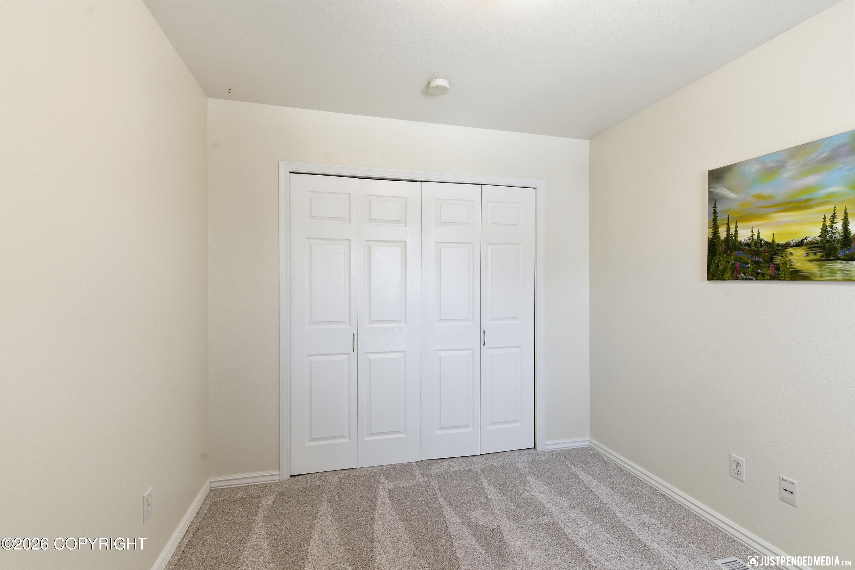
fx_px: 380
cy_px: 285
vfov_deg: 73.7
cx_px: 428
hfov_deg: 96.7
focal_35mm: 16
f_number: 8
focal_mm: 16
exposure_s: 1/50
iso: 100
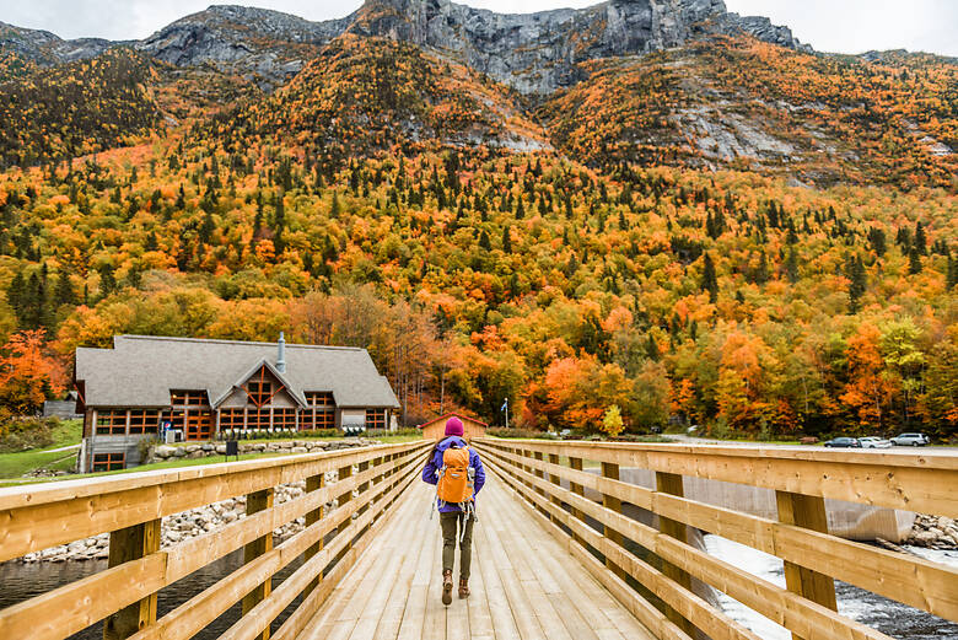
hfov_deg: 73.7
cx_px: 479
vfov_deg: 53.2
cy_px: 320
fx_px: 639
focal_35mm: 24
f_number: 3.2
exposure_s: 1/400
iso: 100
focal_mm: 24
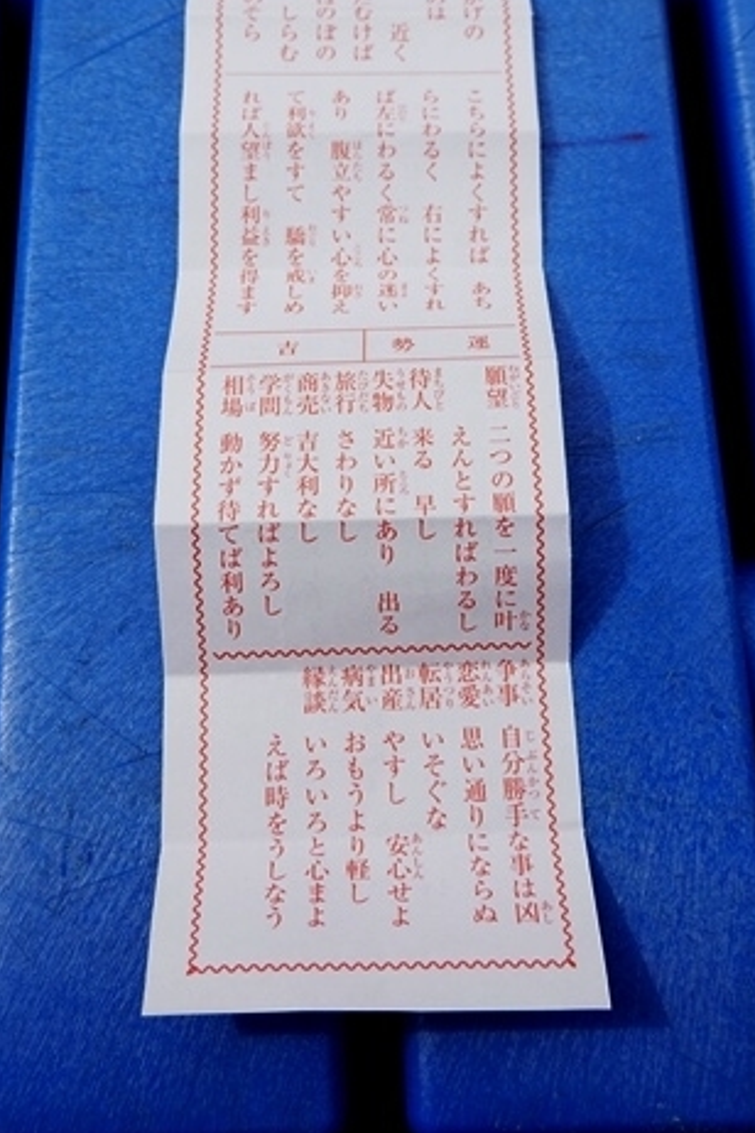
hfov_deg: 31.2
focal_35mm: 43
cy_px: 385
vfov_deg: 44.8
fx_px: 1353
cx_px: 369
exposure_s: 1/200
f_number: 4
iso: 100
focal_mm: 11.52
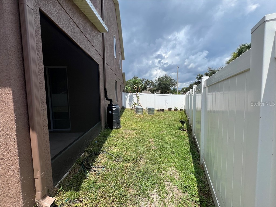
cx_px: 138
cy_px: 104
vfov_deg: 89.9
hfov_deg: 106.2
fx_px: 104
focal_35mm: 13
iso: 32
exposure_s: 1/1410
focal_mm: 1.57
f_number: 1.8
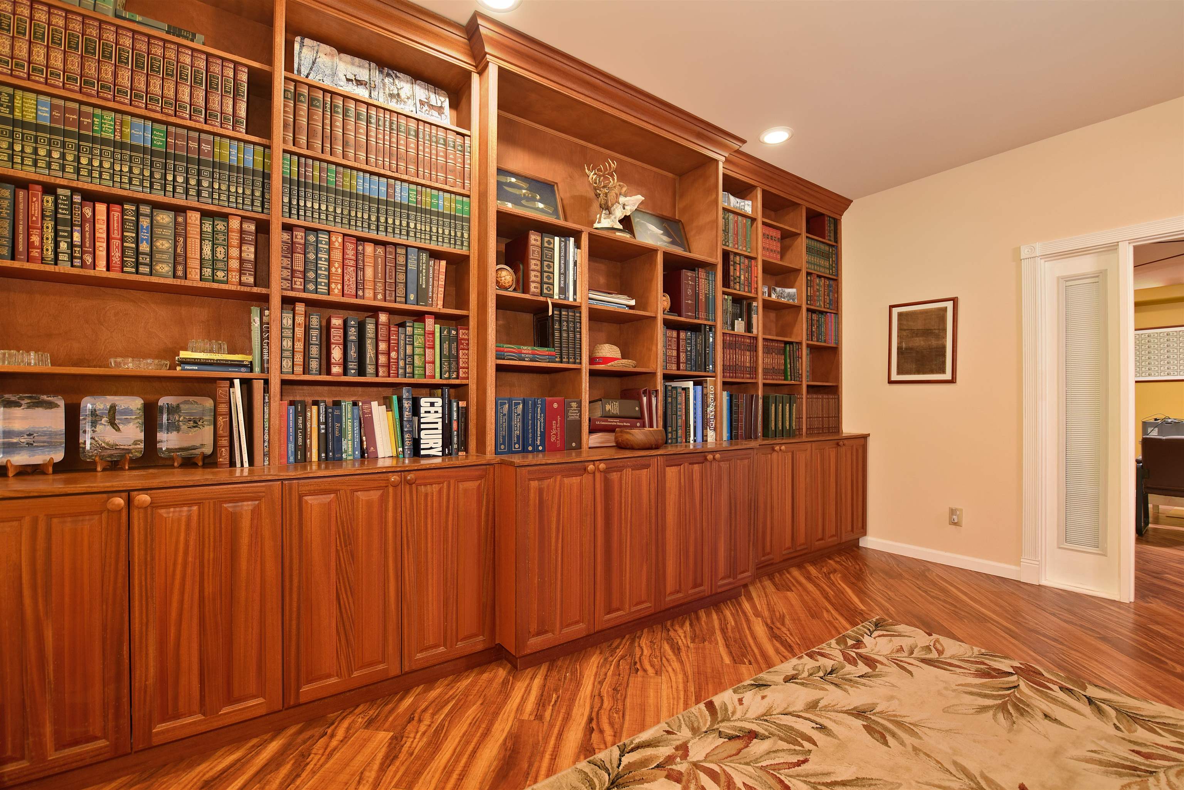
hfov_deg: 100.4
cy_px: 395
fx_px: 493
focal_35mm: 15
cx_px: 592
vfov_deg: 77.4
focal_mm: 15
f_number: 2.8
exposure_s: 1.3
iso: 64
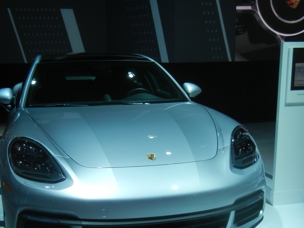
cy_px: 148
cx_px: 128
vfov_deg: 28.4
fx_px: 448
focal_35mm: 51
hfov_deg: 37.4
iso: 396
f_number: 3.7
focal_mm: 7.1
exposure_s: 1/250
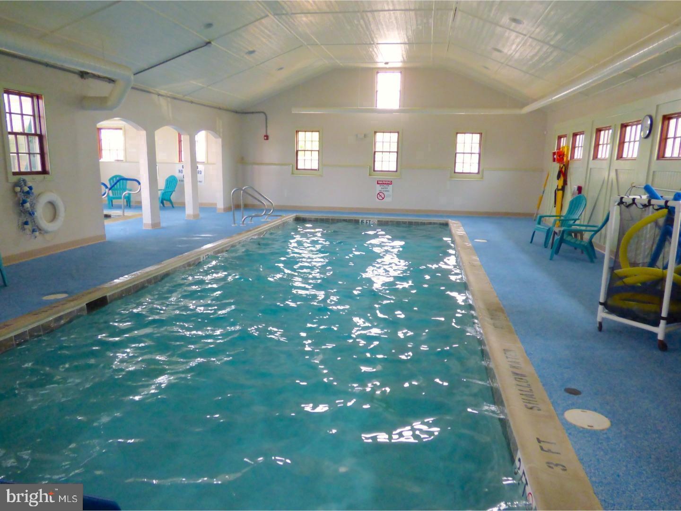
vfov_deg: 54.9
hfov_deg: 69.4
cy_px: 256
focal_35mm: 25
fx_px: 492
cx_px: 340
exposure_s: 1/125
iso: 640
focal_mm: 4.42
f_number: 3
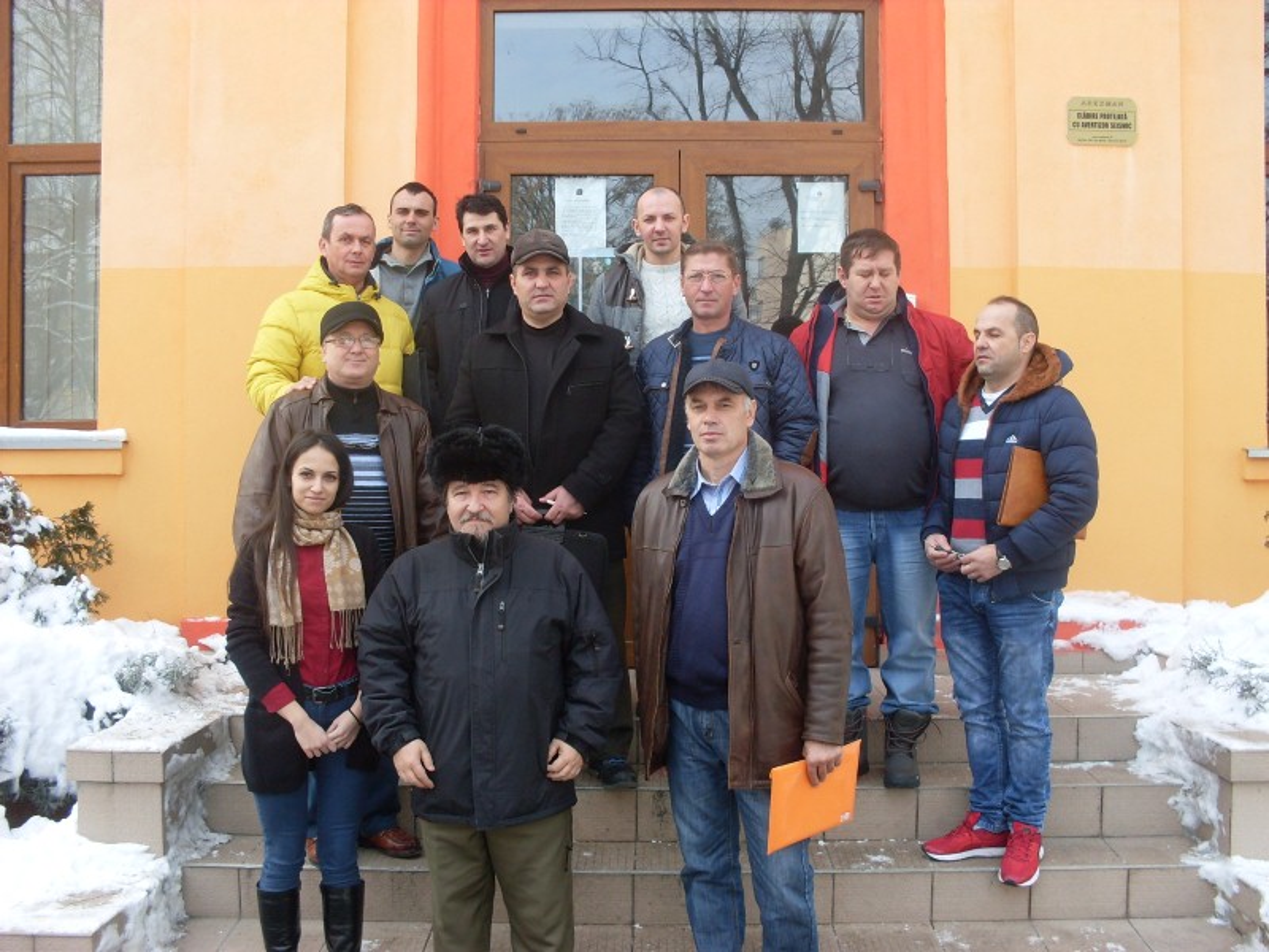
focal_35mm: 38
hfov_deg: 49.0
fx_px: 1393
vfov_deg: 37.7
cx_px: 634
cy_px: 476
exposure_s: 1/180
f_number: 2.8
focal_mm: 6.3
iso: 80
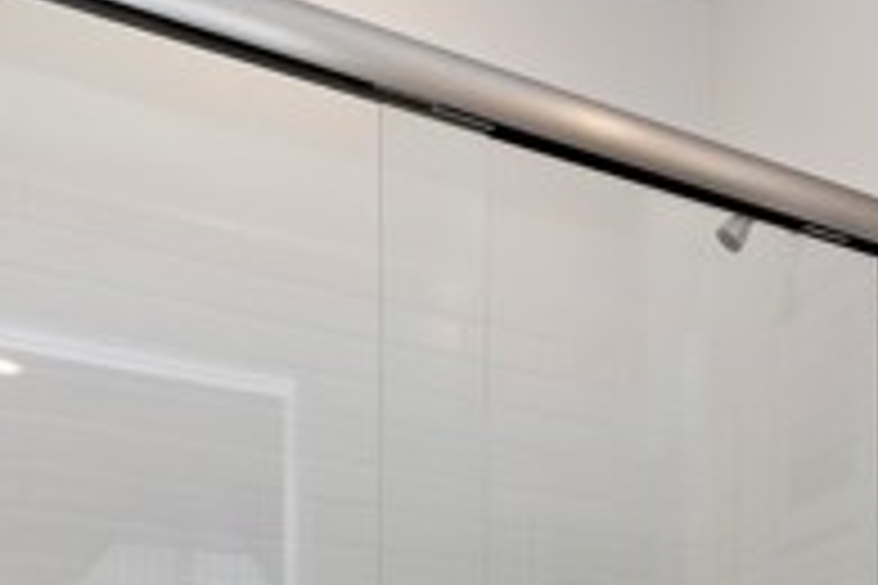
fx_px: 1122
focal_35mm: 46
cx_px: 864
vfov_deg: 23.1
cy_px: 896
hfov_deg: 38.3
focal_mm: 14
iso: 500
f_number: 10
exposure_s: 1/15
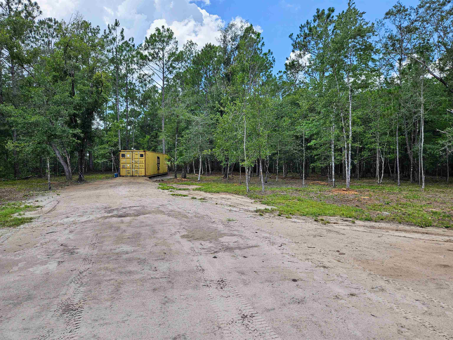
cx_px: 226
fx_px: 301
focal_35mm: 23
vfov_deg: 58.9
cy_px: 170
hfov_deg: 73.9
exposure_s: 1/978
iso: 25
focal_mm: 5.4
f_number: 1.8
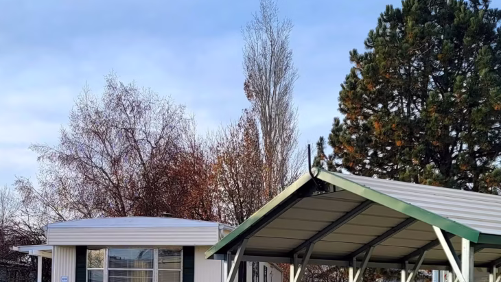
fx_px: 731
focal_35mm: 55
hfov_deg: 37.4
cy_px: 283
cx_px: 166
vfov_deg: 21.1
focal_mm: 6.7
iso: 16
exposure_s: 1/435
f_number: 1.8
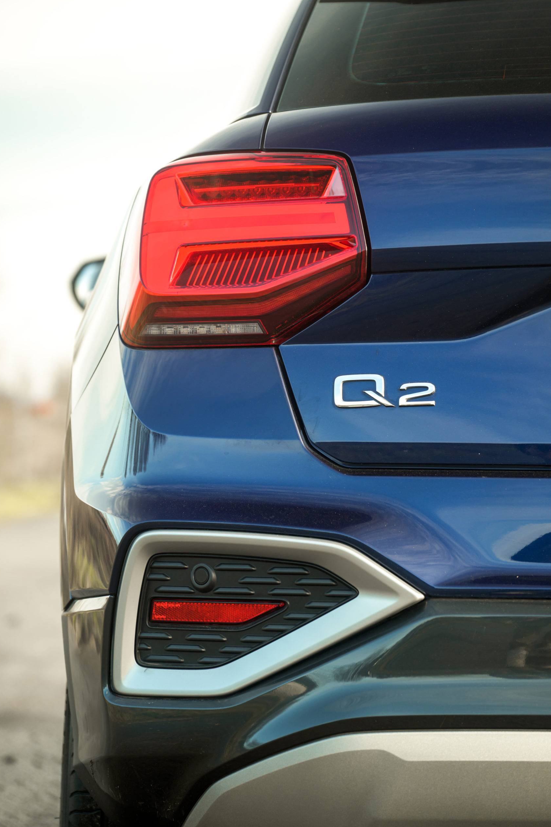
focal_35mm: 103
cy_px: 414
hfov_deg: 13.3
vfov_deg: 19.8
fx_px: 2365
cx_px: 274
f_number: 4
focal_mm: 102
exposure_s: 1/200
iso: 110
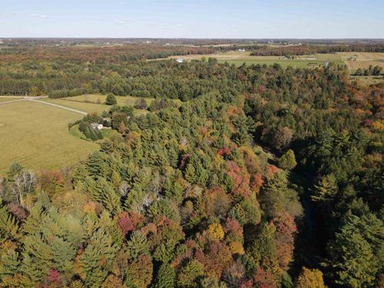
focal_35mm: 24
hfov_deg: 71.6
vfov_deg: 56.8
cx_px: 192
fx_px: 266
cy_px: 144
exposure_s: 1/500
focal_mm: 4.5
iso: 100
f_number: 2.8
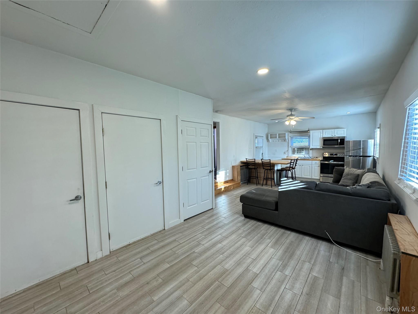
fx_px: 169
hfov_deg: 102.1
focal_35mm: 14
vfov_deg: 85.7
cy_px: 157
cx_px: 209
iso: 320
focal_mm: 2.22
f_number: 2.2
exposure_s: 1/60
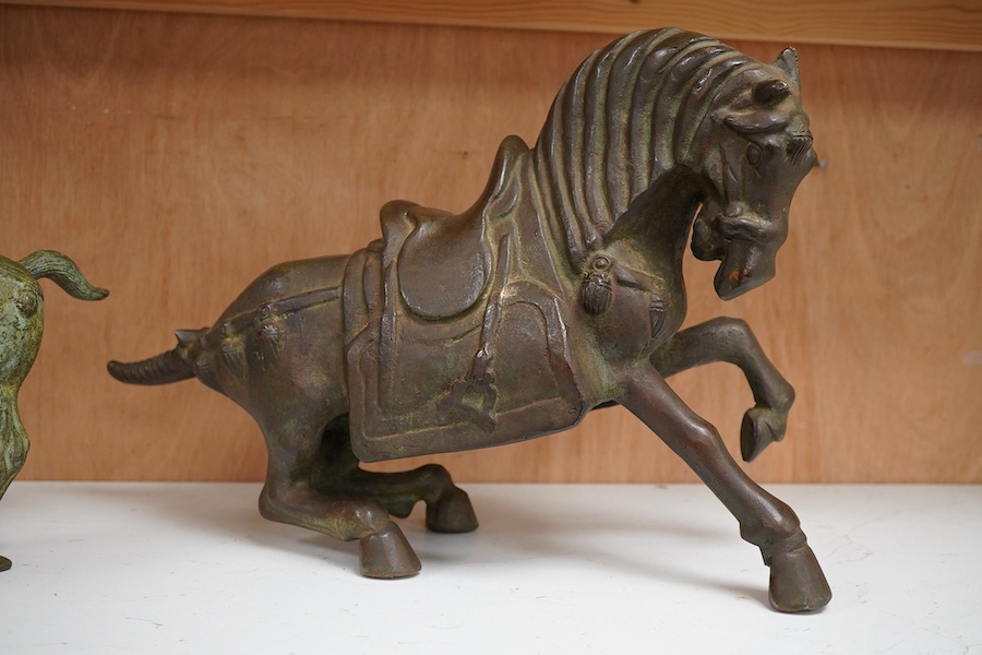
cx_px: 491
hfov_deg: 43.6
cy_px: 328
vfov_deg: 29.9
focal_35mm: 45
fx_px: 1227
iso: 1250
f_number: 7.1
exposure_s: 1/125
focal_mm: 30
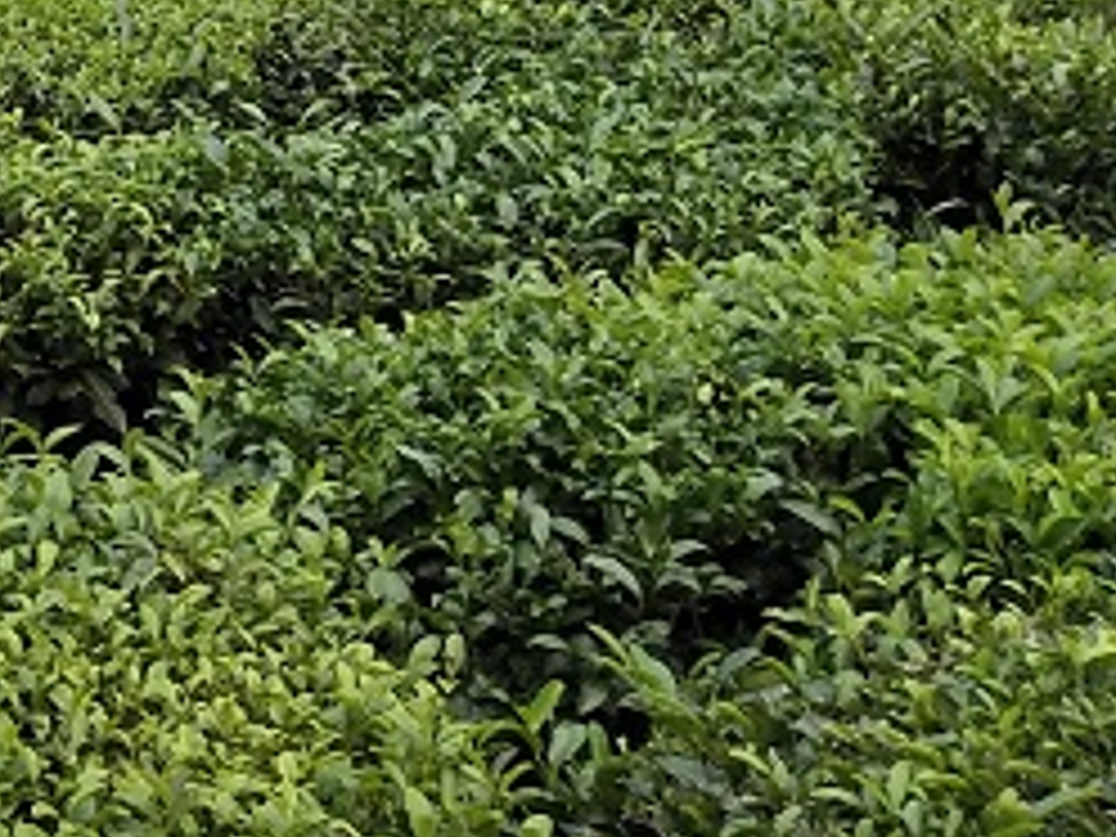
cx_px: -675
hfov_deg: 16.6
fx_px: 3385
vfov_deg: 12.5
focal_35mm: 105
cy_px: -801
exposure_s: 1/215
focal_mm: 3.88
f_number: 2
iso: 50
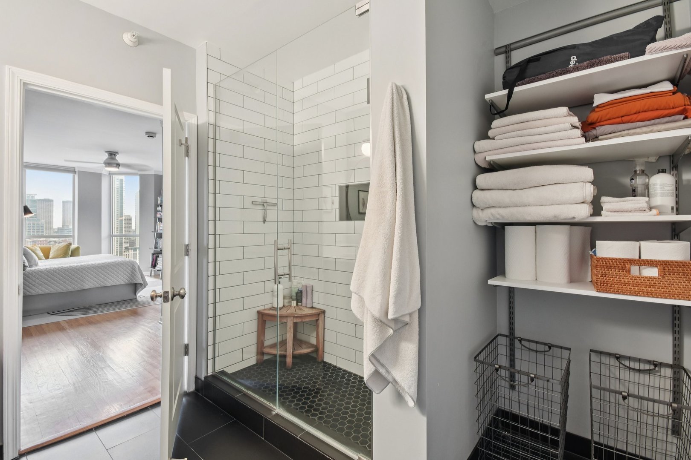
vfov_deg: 77.3
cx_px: 346
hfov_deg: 100.4
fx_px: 288
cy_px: 230
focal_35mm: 15
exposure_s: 1/4
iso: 400
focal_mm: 10
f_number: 8
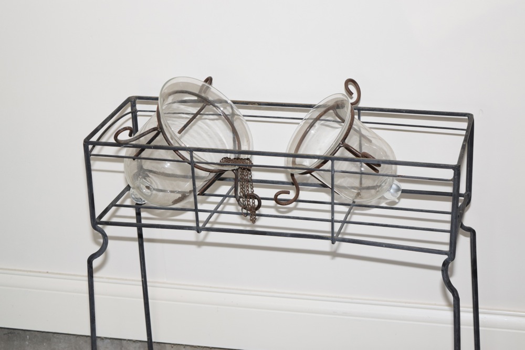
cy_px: 175
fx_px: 1203
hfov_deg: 24.6
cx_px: 262
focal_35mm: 82
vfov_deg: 16.6
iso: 560
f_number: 5.6
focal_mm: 55
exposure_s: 1/125
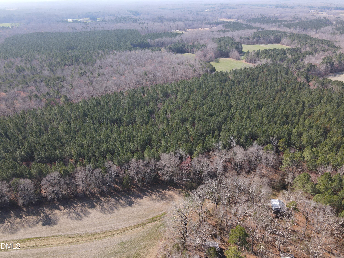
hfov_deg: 71.6
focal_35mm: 24
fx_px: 239
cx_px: 172
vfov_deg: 56.8
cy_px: 129
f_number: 2.8
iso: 170
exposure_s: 1/15
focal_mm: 4.5
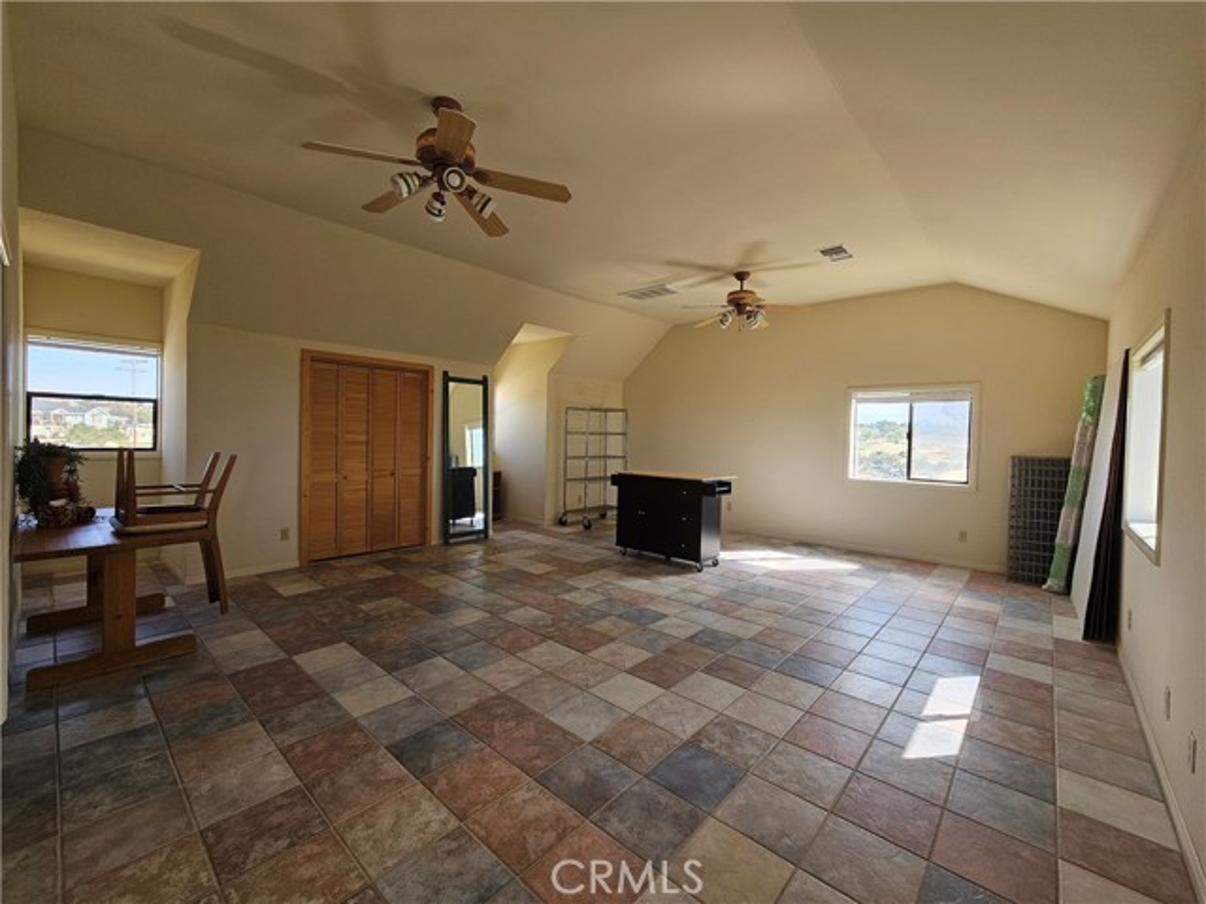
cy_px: 452
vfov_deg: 89.9
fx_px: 453
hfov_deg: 106.2
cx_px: 603
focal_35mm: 13
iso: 50
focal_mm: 2.2
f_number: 2.2
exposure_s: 1/120
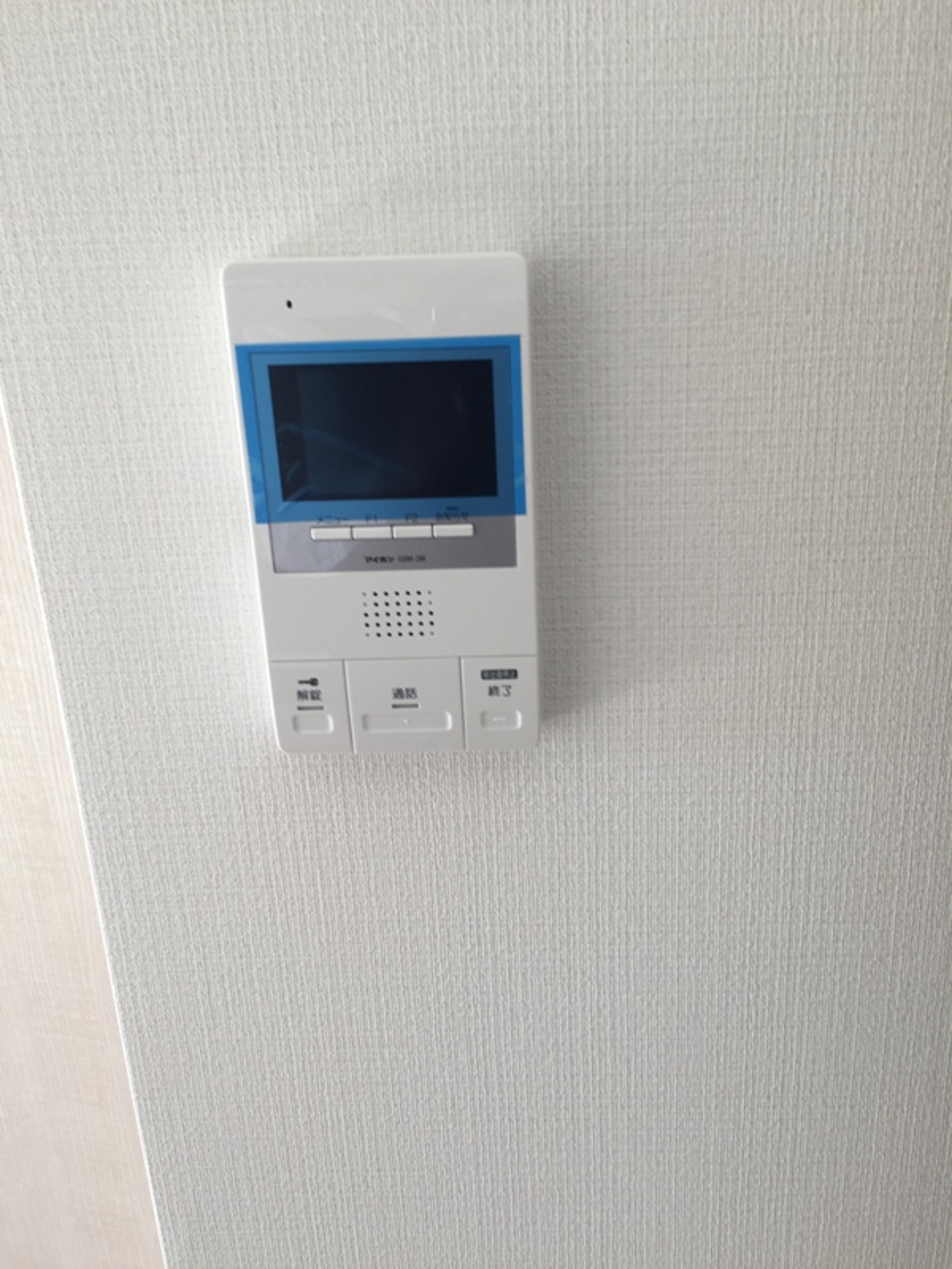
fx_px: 1063
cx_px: 476
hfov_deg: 48.2
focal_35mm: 29
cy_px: 634
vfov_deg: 61.7
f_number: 2.2
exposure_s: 1/120
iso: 32
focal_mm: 4.15
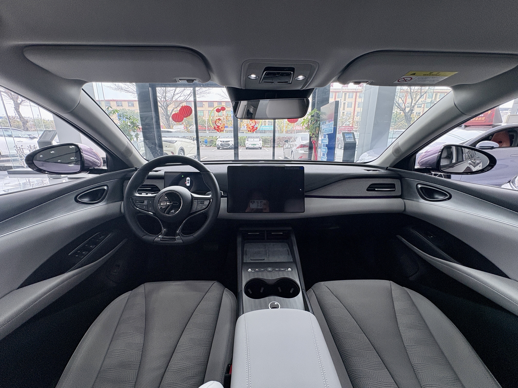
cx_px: 259
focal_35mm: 14
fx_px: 209
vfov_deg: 85.7
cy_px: 194
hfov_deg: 102.1
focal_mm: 2.22
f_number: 2.2
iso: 80
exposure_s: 1/91
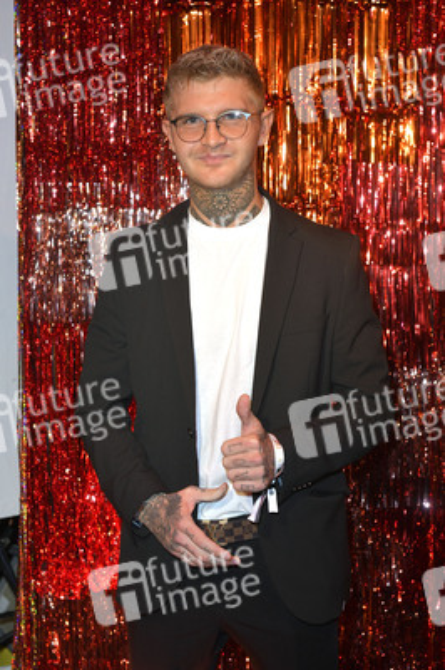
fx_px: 1226
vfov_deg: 30.5
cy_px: 335
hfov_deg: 20.6
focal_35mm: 66
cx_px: 222
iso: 1600
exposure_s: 1/160
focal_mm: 66
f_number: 6.3
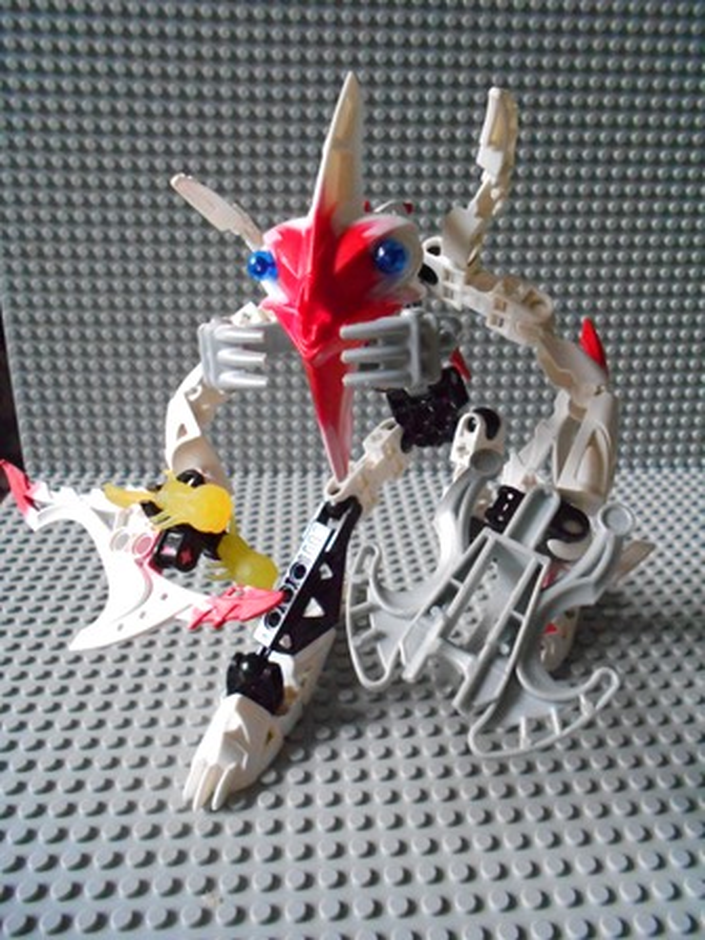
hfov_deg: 53.1
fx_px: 706
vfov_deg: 67.3
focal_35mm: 26
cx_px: 352
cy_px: 470
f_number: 3.2
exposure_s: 1/20
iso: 800
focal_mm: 4.6
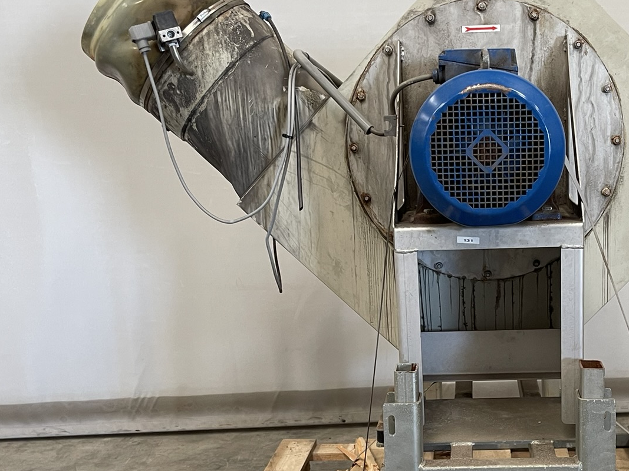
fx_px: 872
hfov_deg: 38.8
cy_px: 307
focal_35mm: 48
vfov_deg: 30.1
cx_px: 461
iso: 125
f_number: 1.6
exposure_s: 1/79
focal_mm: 5.1
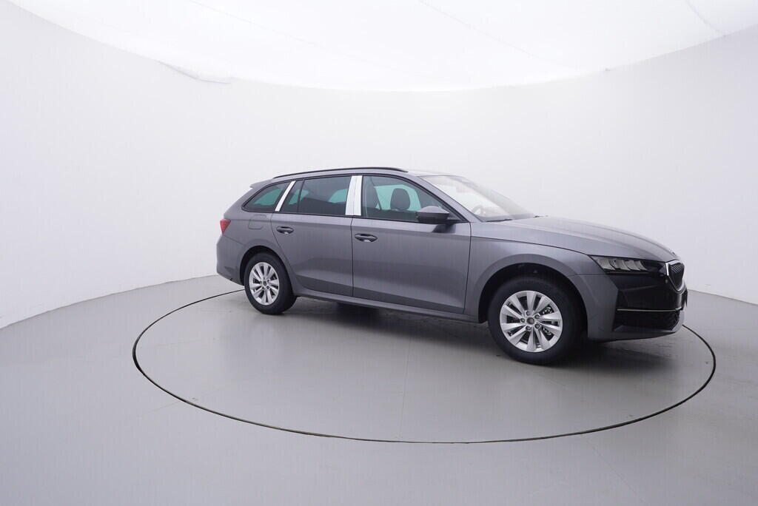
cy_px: 253
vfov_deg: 56.2
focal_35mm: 22
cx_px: 379
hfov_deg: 77.3
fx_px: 474
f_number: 5
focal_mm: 15
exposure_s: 1/80
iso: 200
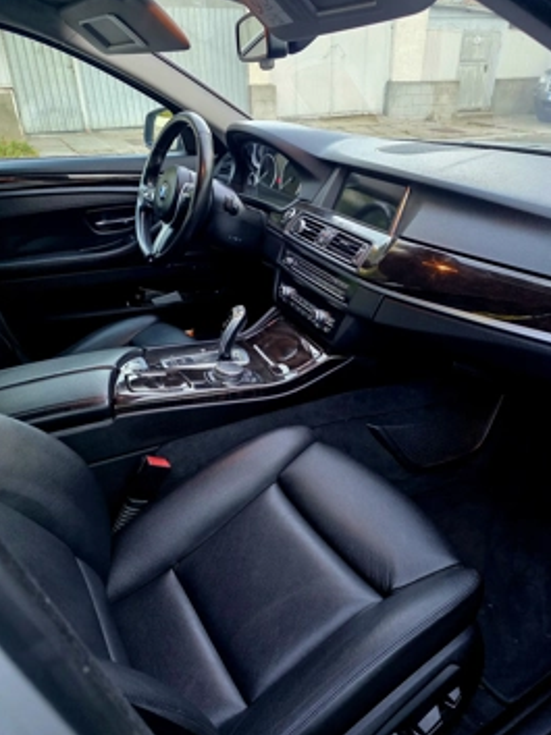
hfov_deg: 52.9
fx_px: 552
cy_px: 370
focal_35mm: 26
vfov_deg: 67.3
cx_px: 306
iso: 400
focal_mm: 6.3
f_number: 1.7
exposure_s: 1/101
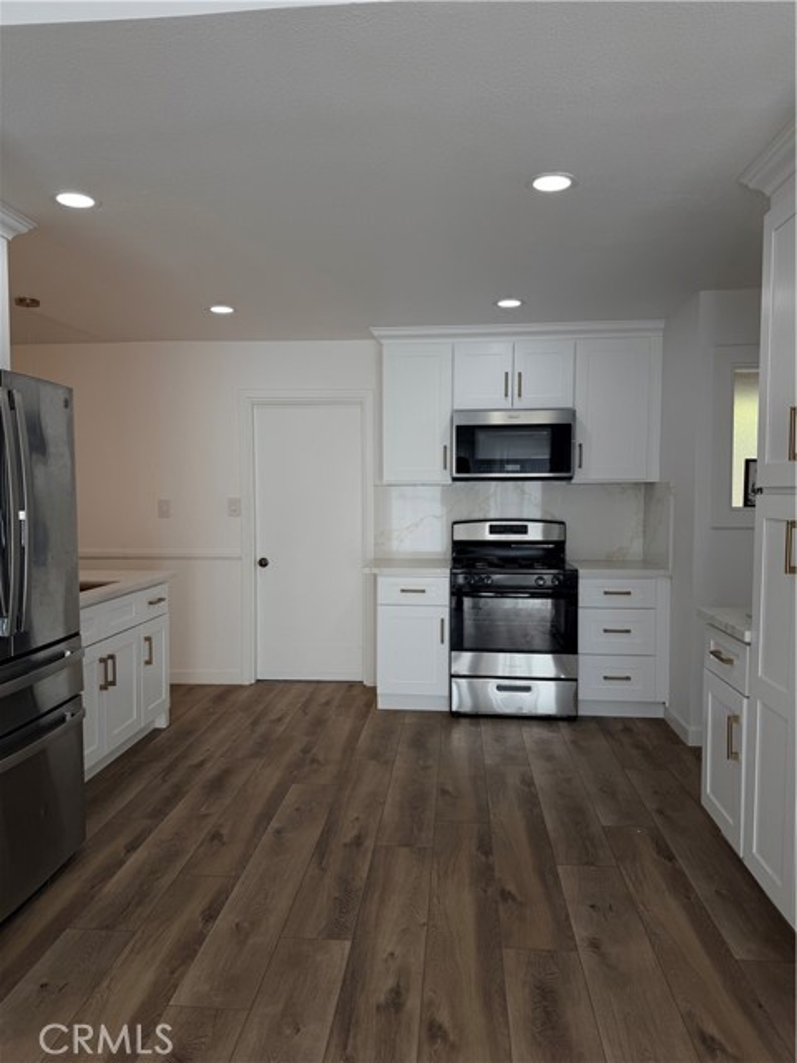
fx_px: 737
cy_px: 532
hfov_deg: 56.8
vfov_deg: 71.6
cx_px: 398
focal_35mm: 24
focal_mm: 6.76
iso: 80
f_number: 1.78
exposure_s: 1/535
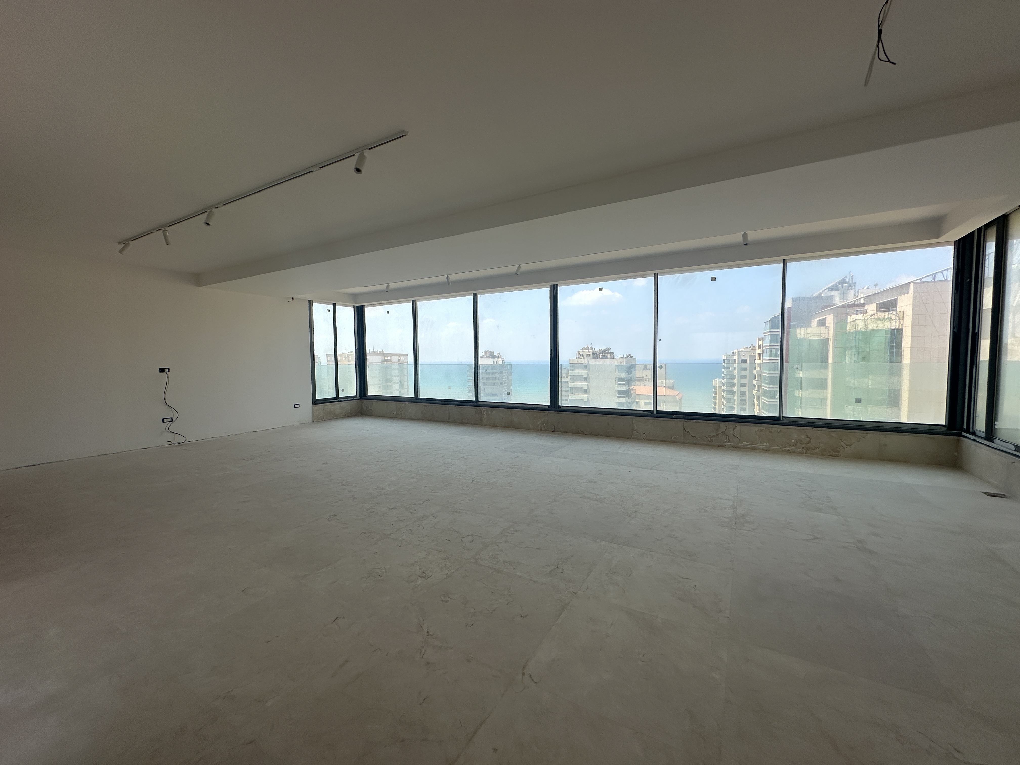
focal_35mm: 14
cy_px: 382
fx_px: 413
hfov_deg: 102.1
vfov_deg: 85.7
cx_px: 510
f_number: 2.2
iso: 40
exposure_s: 1/1182
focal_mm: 2.22
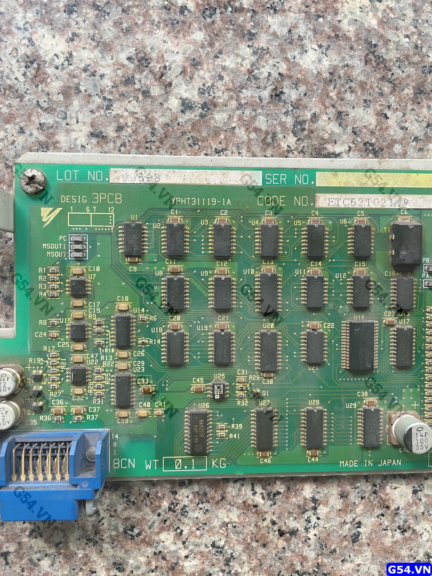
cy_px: 288
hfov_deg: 53.1
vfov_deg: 67.3
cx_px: 216
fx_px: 433
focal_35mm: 26
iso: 125
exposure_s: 1/62
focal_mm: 4.2
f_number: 1.6
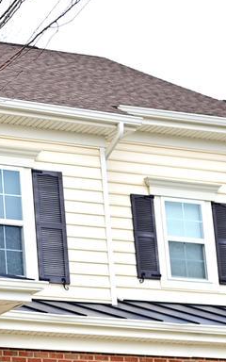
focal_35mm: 128
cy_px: 313
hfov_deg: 9.7
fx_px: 1259
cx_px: -204
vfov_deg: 16.2
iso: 100
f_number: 4
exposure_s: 1/160
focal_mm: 23.5
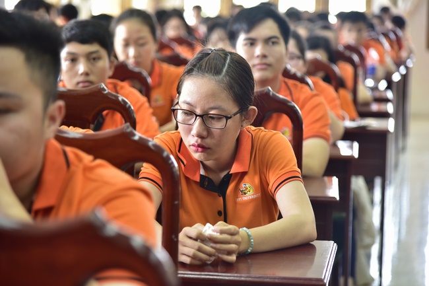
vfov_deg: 13.0
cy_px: 143
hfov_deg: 19.5
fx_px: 1251
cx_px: 214
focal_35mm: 105
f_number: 4
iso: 800
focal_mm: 105
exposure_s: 1/40
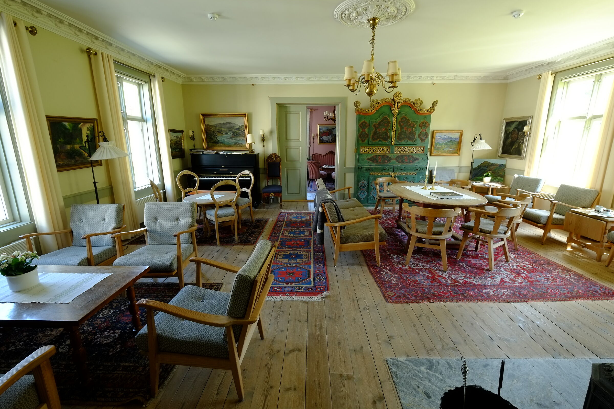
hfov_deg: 100.4
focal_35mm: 15
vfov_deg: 77.3
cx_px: 307
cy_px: 204
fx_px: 256
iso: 320
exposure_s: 1/6.5
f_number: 7.1
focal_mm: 10
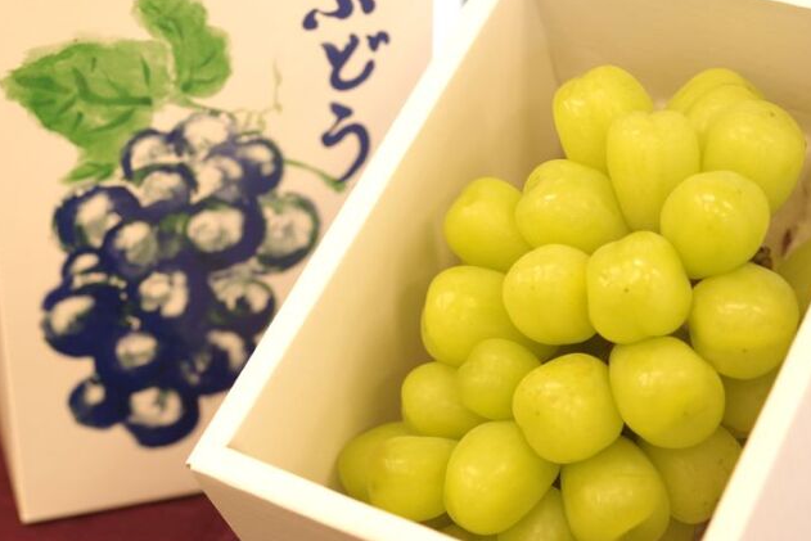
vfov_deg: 18.0
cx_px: 406
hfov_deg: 26.6
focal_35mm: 76
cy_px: 269
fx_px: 1712
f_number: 4
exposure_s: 1/100
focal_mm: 50
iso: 800
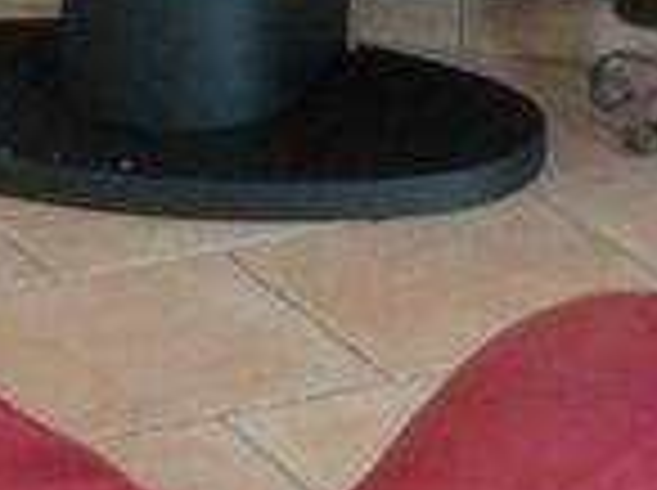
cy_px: 616
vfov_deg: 7.9
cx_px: 180
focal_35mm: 185
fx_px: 3505
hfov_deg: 10.7
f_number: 3.3
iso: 400
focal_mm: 4.4
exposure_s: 1/6
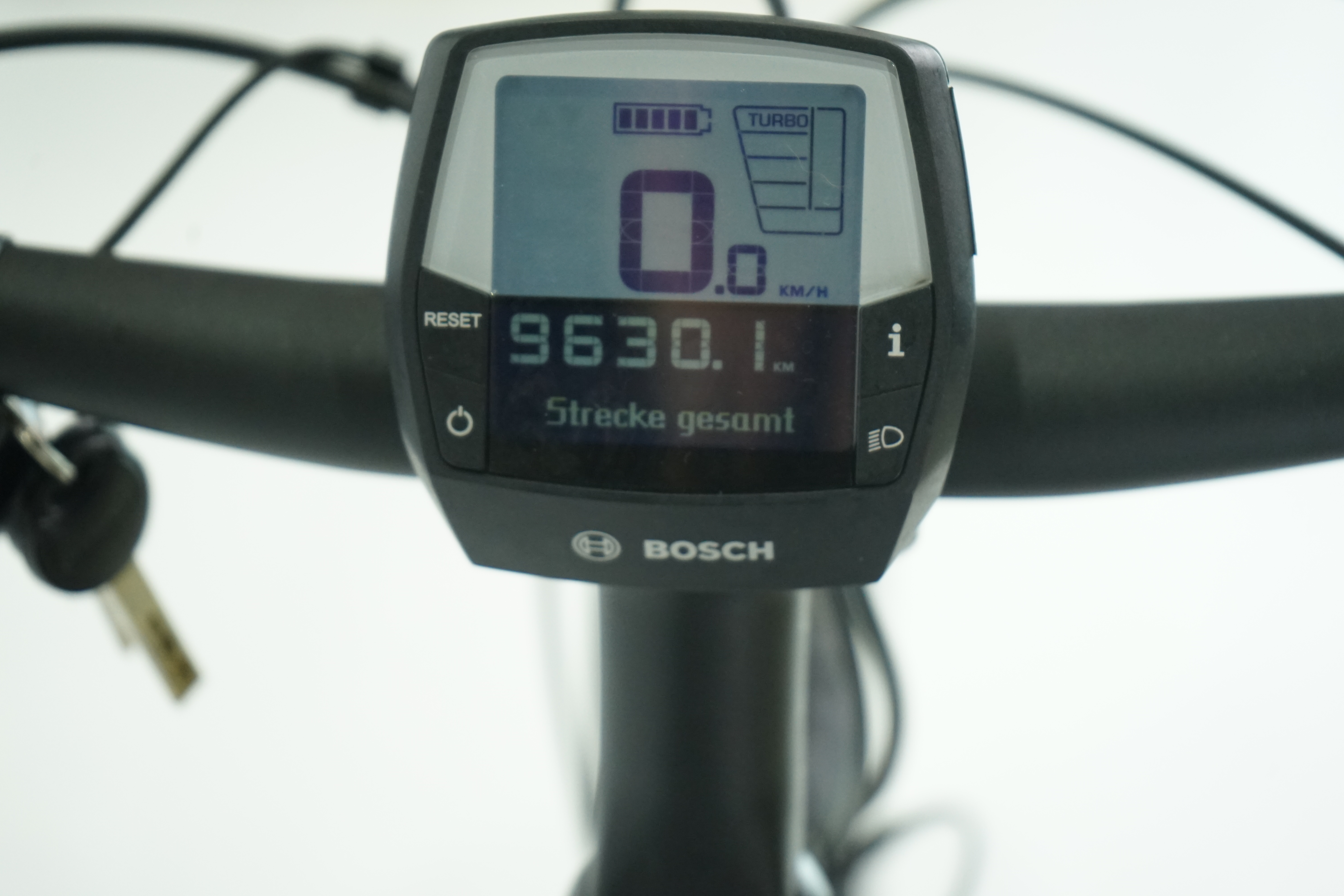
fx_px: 2613
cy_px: 448
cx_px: 672
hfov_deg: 28.8
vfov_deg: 19.5
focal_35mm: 70
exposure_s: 1/200
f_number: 5.6
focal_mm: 70
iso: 2500
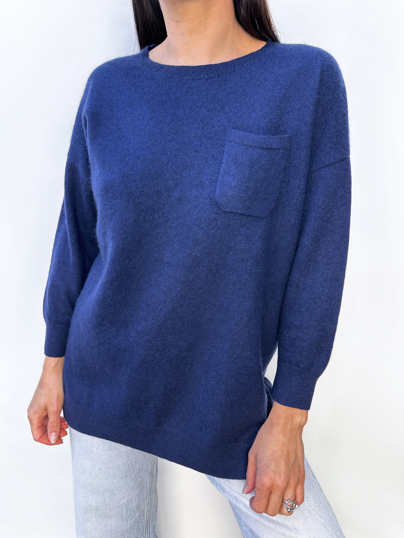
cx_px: 202
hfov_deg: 56.8
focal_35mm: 24
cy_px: 269
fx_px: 373
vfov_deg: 71.6
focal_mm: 6.86
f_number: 1.78
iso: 80
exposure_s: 1/147
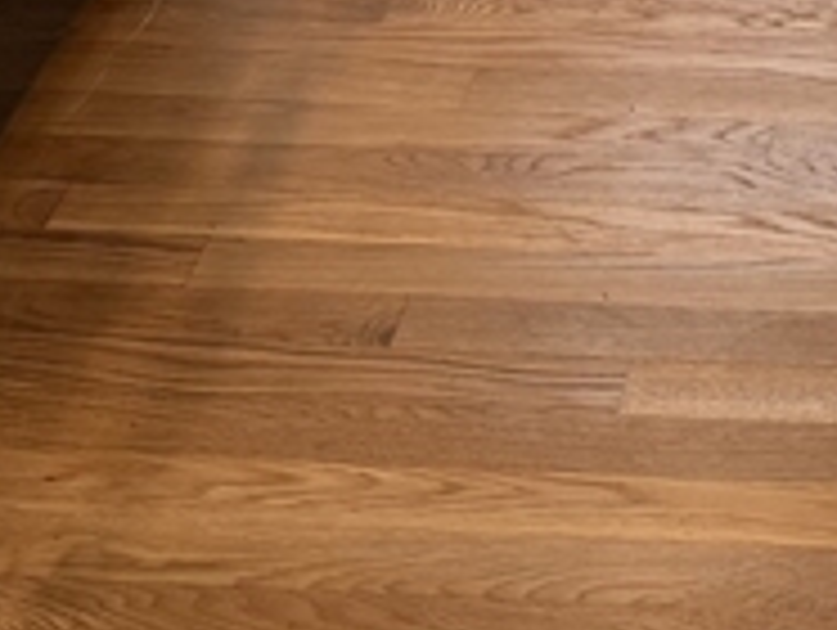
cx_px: 1130
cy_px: -1076
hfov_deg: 14.2
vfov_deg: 9.5
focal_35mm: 132
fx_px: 3196
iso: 125
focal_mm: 6.76
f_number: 1.78
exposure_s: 1/174
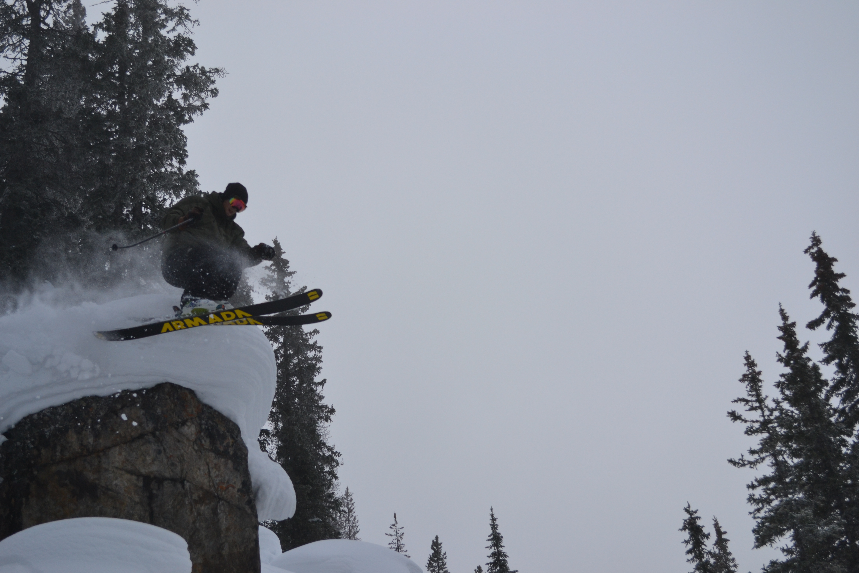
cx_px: 430
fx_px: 1360
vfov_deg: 23.8
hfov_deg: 35.1
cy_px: 286
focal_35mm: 57
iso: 400
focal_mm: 38
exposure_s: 1/1600
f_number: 6.3
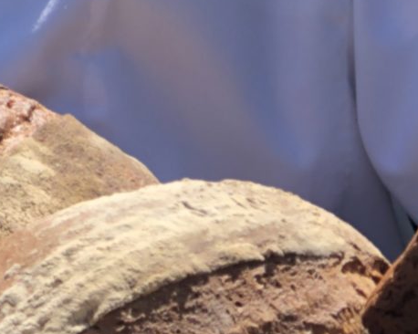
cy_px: -71
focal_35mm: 249
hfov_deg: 7.7
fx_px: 3079
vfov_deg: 6.2
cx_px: -99
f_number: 2.8
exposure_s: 1/294
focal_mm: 6.6
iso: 20
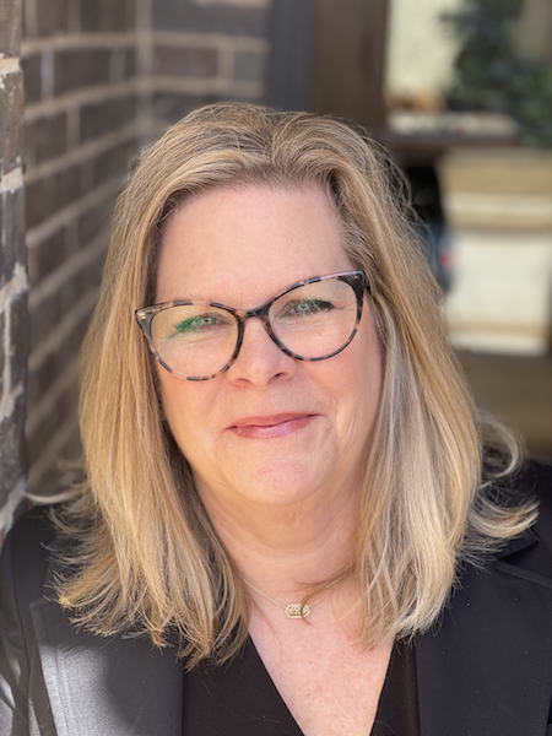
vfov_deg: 30.3
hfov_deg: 22.9
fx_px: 1361
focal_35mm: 64
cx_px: 276
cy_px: 368
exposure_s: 1/123
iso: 20
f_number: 2.2
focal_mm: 7.5
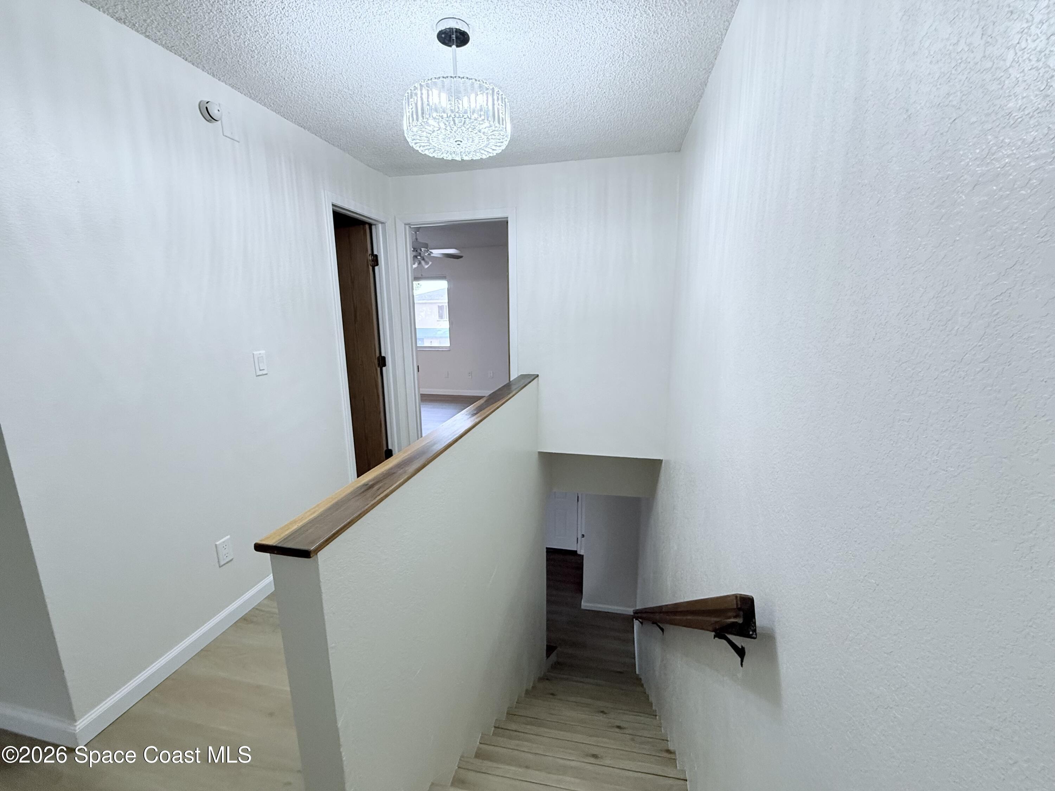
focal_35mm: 14
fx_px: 427
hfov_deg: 102.1
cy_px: 396
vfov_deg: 85.7
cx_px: 528
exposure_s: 1/120
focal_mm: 2.22
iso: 250
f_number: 2.2
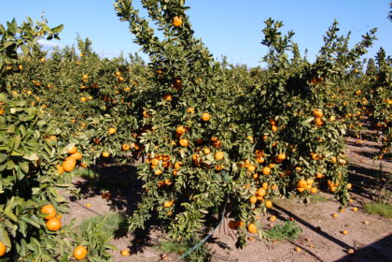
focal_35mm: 39
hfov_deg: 49.6
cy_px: 131
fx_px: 425
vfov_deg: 34.2
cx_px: 196
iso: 200
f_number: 9
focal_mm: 26
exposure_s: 1/320
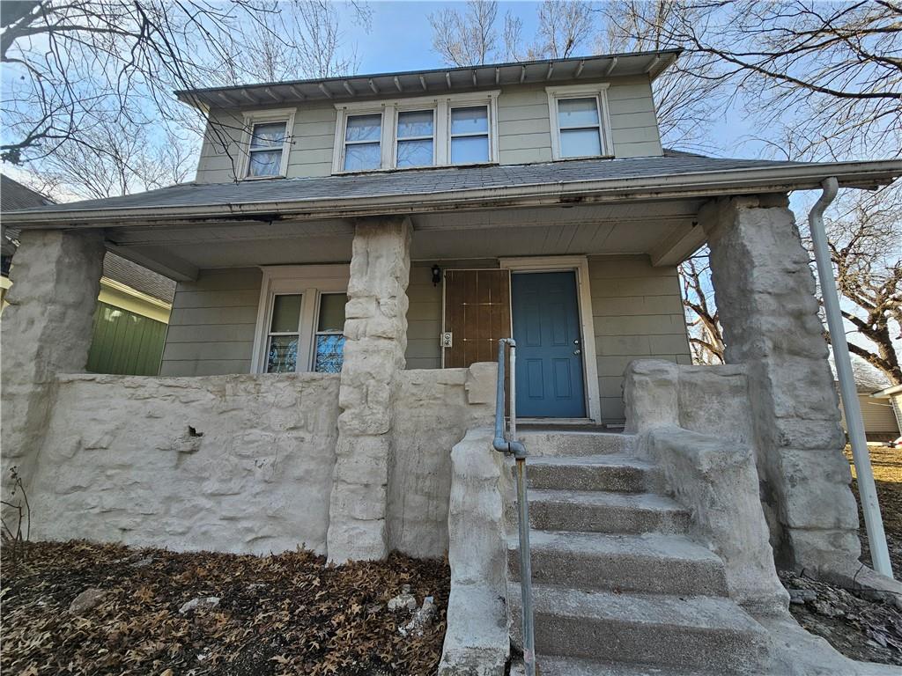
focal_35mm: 13
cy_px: 338
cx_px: 451
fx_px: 339
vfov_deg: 89.9
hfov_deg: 106.2
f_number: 2.2
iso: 50
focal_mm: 2.2
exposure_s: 1/507
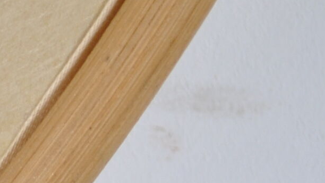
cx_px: -587
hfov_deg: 4.6
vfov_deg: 2.6
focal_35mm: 458
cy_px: 465
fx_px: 3946
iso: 200
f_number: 5.3
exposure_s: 1/40
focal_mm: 46
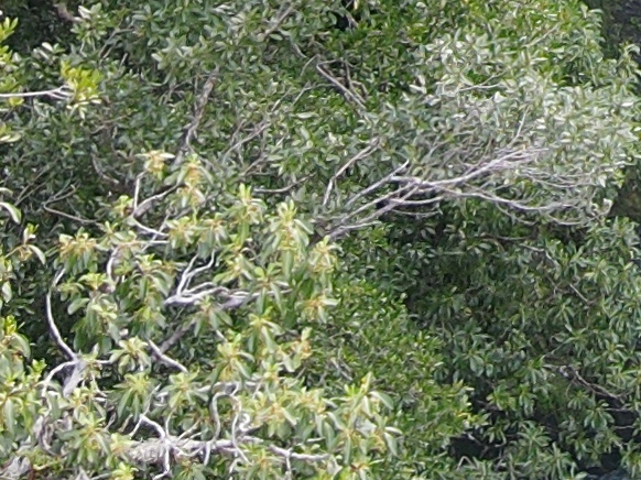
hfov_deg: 10.9
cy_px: -707
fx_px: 3054
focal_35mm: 165
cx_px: 1268
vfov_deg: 8.2
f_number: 2.8
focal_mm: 4.5
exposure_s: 1/20
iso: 100
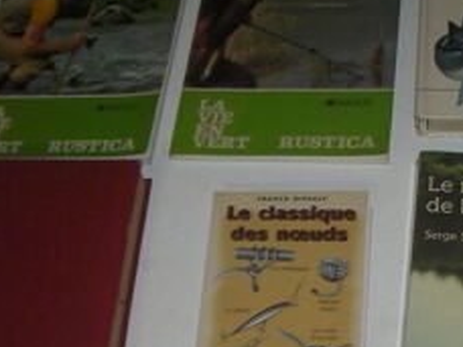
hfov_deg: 23.8
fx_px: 1070
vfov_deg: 18.4
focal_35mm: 80
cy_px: 235
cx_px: 412
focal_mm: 6.3
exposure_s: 1/30
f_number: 3.5
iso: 200
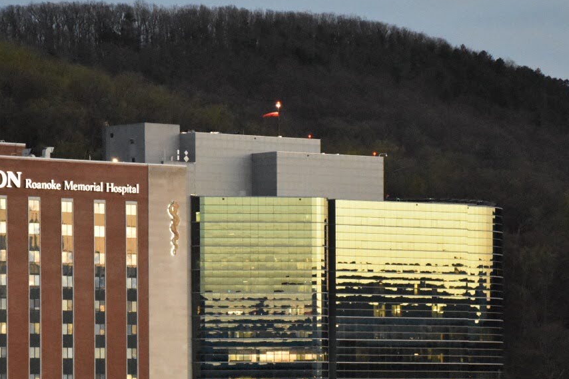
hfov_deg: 8.5
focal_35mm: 242
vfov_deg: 5.7
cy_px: 318
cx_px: 251
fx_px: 3823
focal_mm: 85
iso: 7200
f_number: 5.3
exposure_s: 1/60
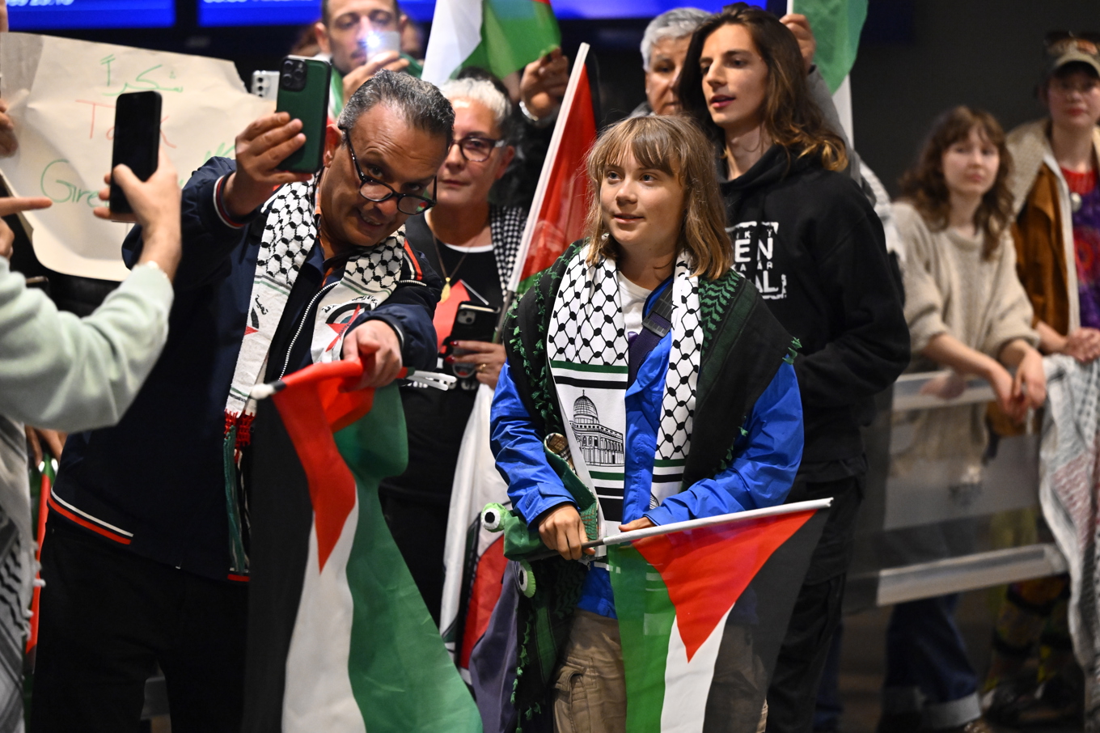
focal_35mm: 115
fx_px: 3513
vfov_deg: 11.9
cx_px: 550
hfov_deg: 17.8
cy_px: 366
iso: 4500
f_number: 2.8
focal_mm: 115
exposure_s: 1/250
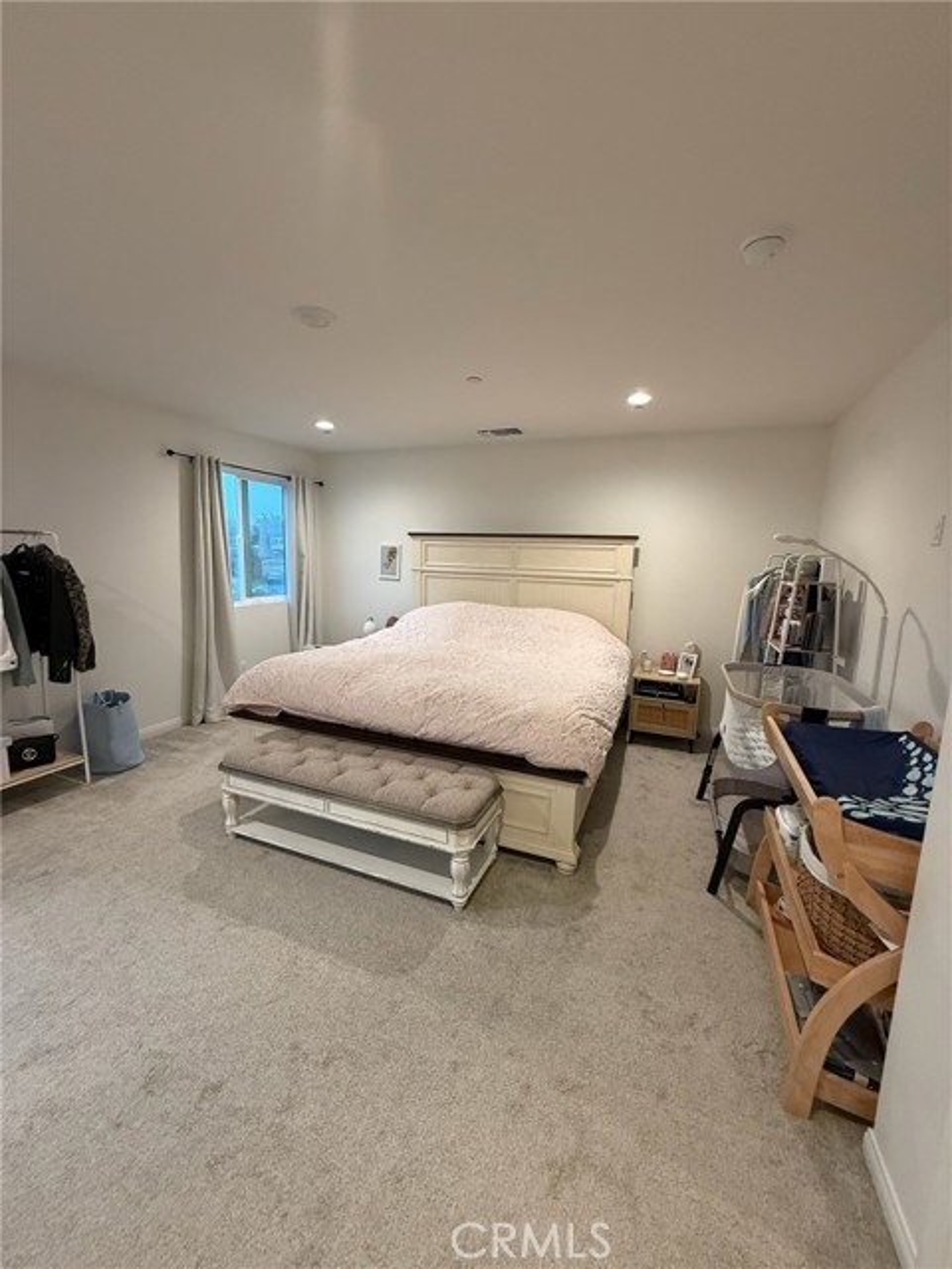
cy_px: 634
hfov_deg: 85.7
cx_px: 476
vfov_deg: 102.1
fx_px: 513
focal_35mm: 14
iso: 250
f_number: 2.2
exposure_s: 1/60
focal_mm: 2.22
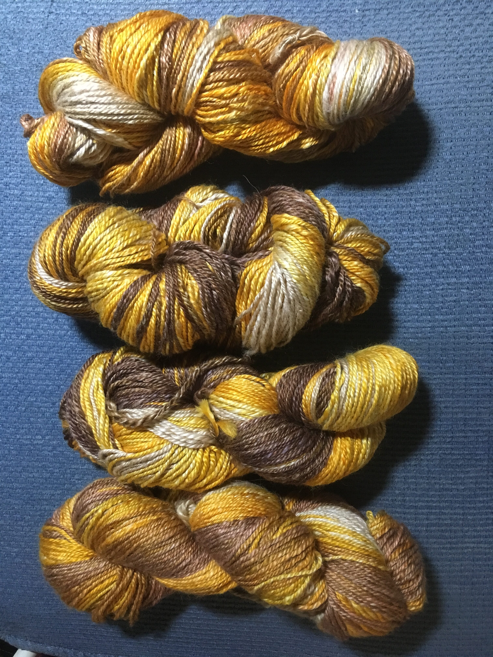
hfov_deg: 48.2
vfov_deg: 61.7
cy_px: 328
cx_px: 246
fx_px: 551
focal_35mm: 29
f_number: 2.2
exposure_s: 1/30
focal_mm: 4.15
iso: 200
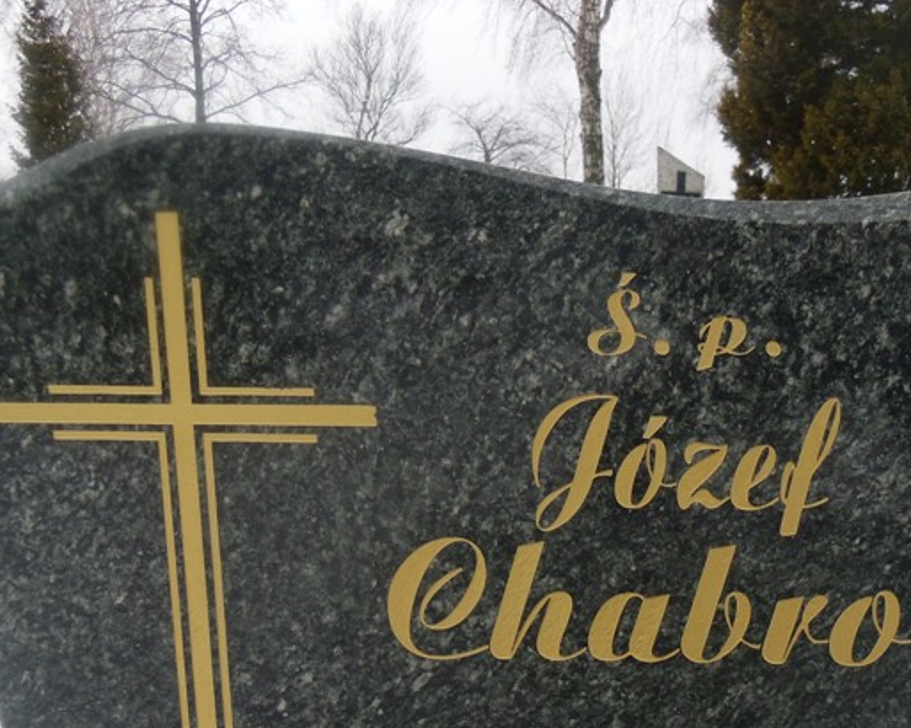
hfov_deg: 36.3
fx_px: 1375
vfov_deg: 29.1
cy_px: 566
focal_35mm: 51
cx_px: 613
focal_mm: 5.6
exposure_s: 1/331
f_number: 3.3
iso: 80
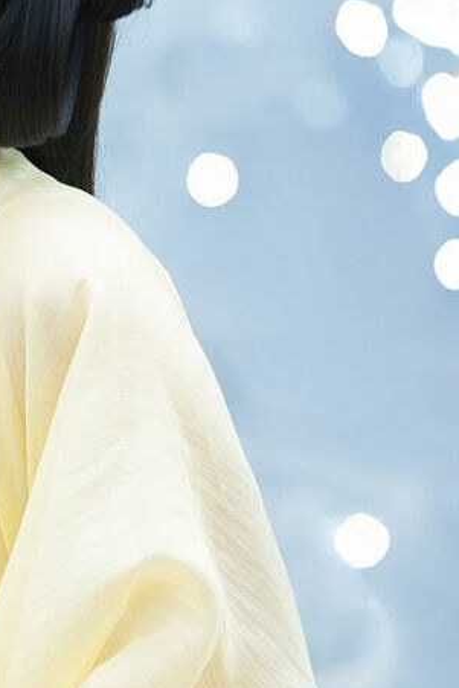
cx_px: -192
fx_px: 8675
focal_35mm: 454
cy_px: 175
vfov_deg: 4.5
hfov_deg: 3.0
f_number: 5
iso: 200
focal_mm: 130
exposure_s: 1/320
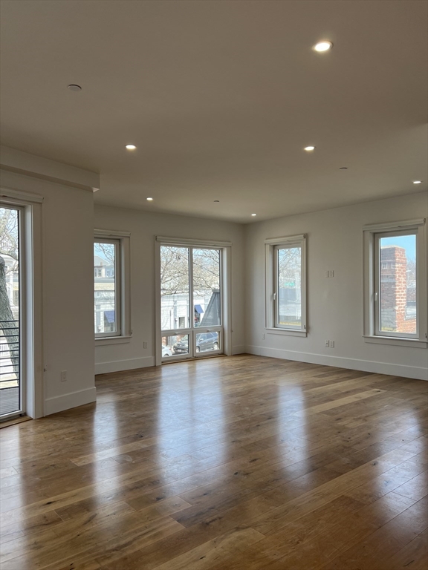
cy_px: 285
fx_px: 429
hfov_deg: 53.1
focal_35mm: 26
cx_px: 214
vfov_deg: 67.3
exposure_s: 1/397
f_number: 1.5
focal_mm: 5.7
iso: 50
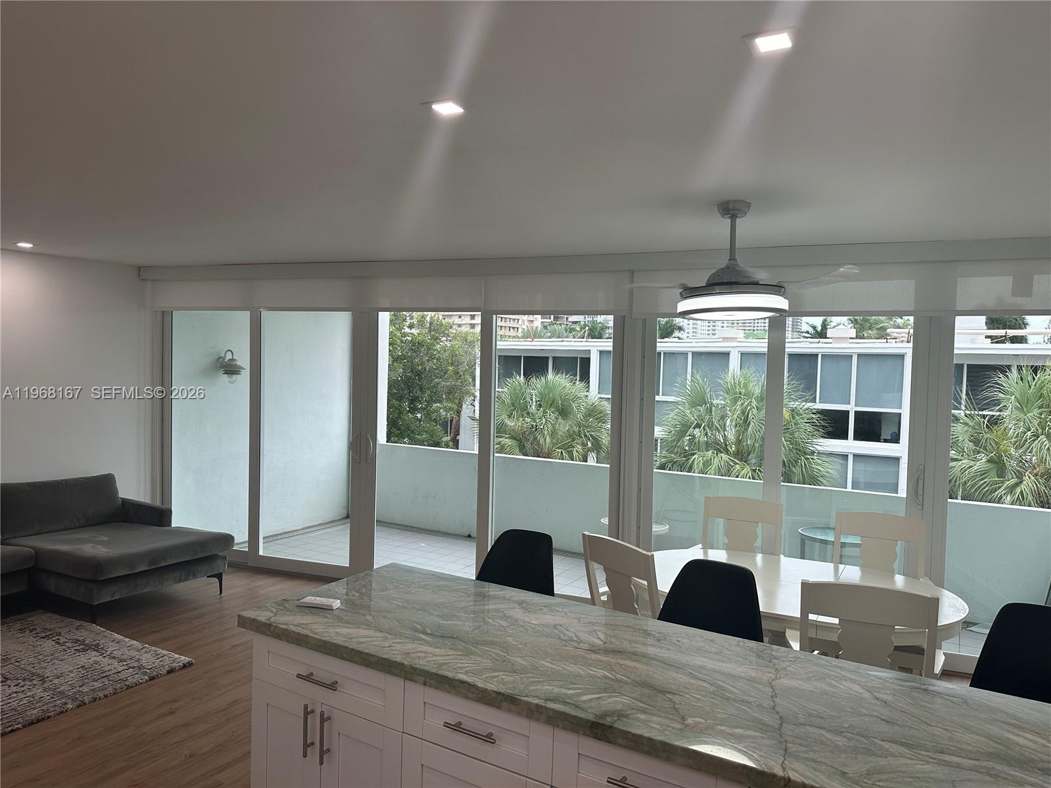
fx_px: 729
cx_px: 526
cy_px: 394
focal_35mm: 24
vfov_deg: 56.8
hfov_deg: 71.6
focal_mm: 6.86
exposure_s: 1/166
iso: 80
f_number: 1.78
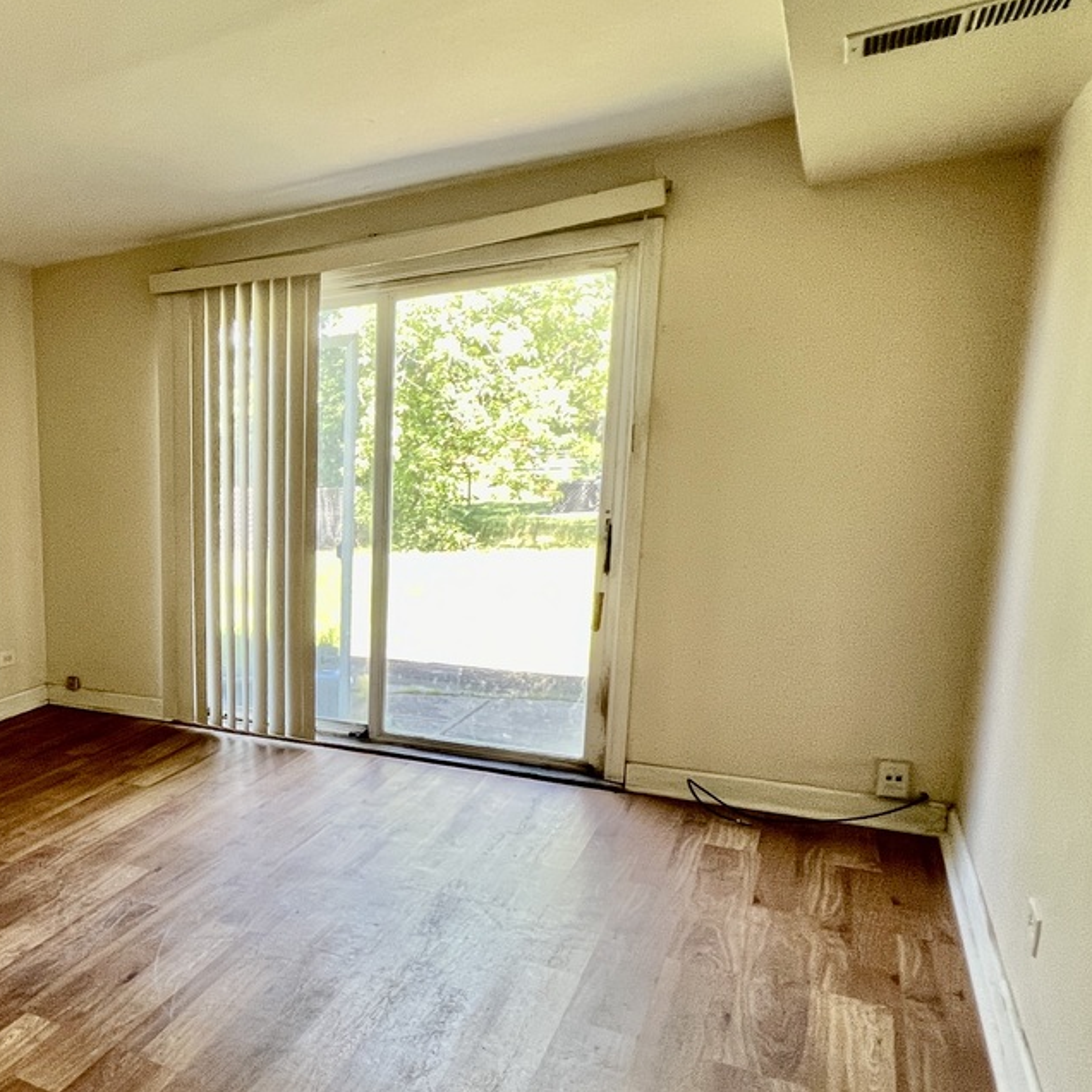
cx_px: -19
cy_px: 651
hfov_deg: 49.0
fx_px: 928
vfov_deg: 60.5
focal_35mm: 26
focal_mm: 1.57
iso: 160
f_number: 1.8
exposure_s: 1/99
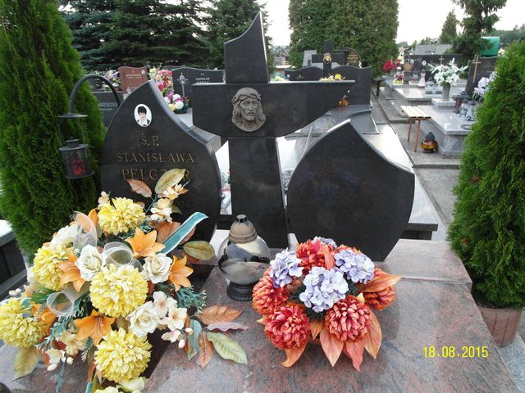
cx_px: 262
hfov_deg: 71.6
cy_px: 196
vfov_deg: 56.8
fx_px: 364
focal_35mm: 24
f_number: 3.4
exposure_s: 1/90
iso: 100
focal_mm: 5.2
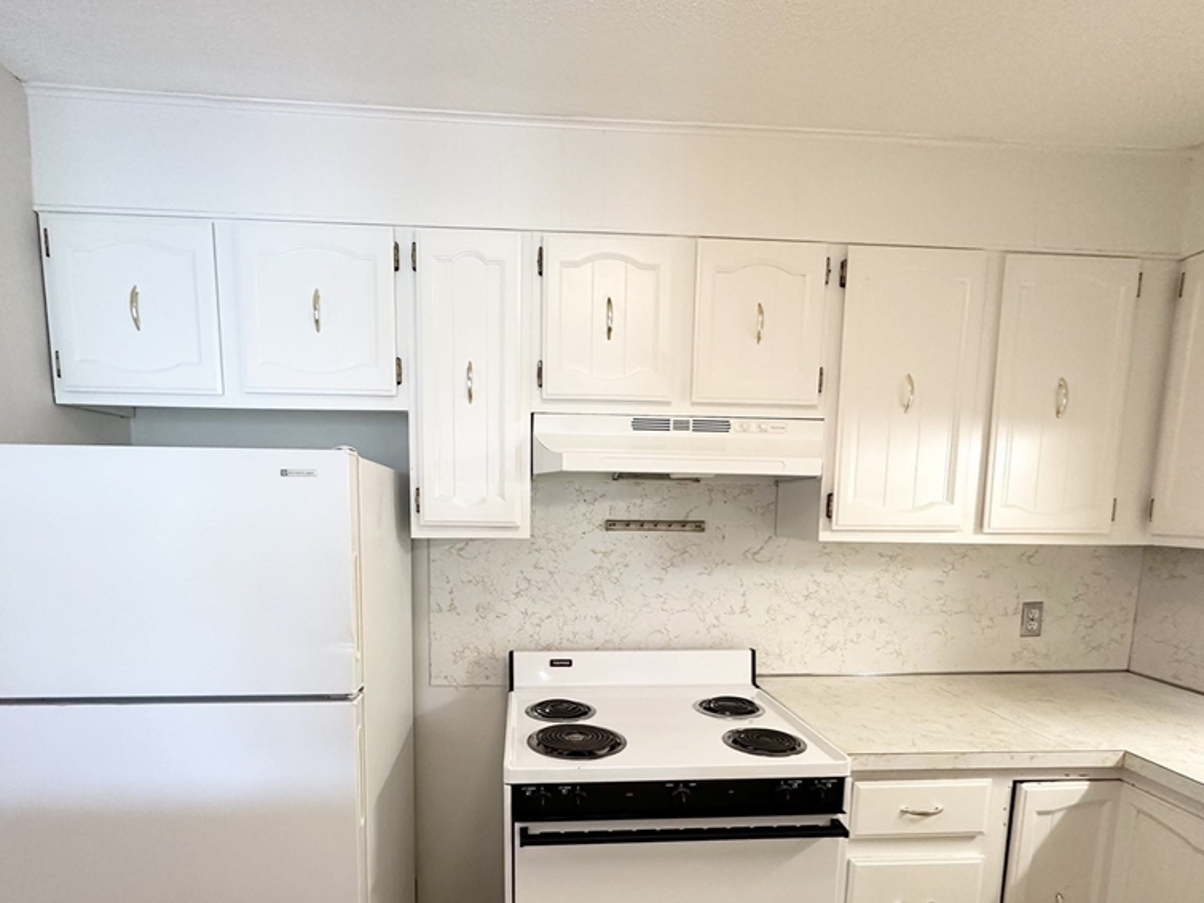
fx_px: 661
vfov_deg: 67.2
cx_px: 566
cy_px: 587
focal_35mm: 19
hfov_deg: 84.6
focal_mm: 2.22
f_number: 2.2
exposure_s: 1/60
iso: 320
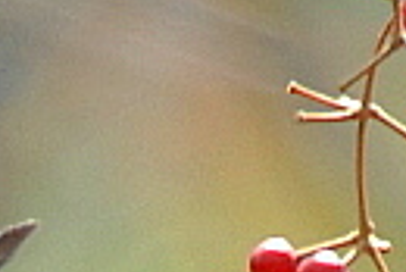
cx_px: -290
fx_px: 43772
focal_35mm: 3877
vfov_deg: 0.4
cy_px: 580
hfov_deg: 0.5
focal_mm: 420
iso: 400
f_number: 5.6
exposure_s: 1/320
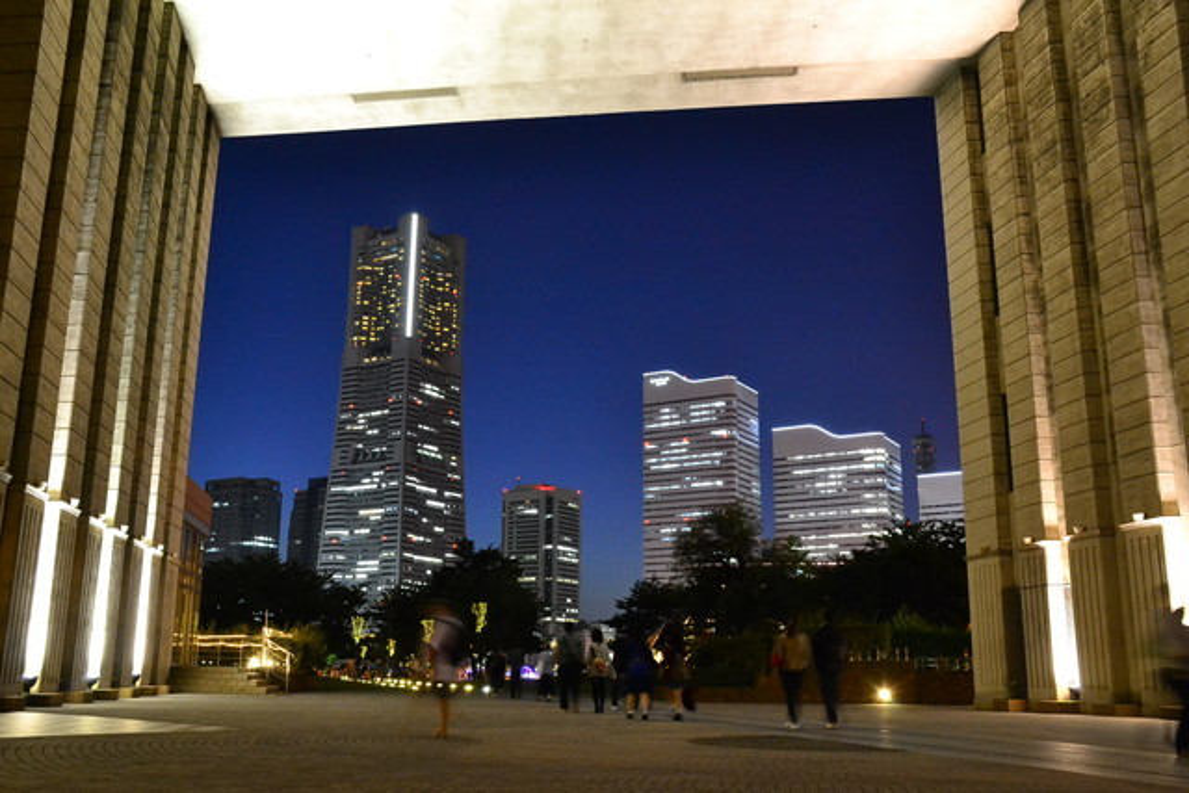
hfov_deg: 57.2
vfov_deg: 40.0
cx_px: 594
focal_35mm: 33
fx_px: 1090
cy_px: 396
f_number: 8
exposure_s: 1/2.5
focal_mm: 22
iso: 3200
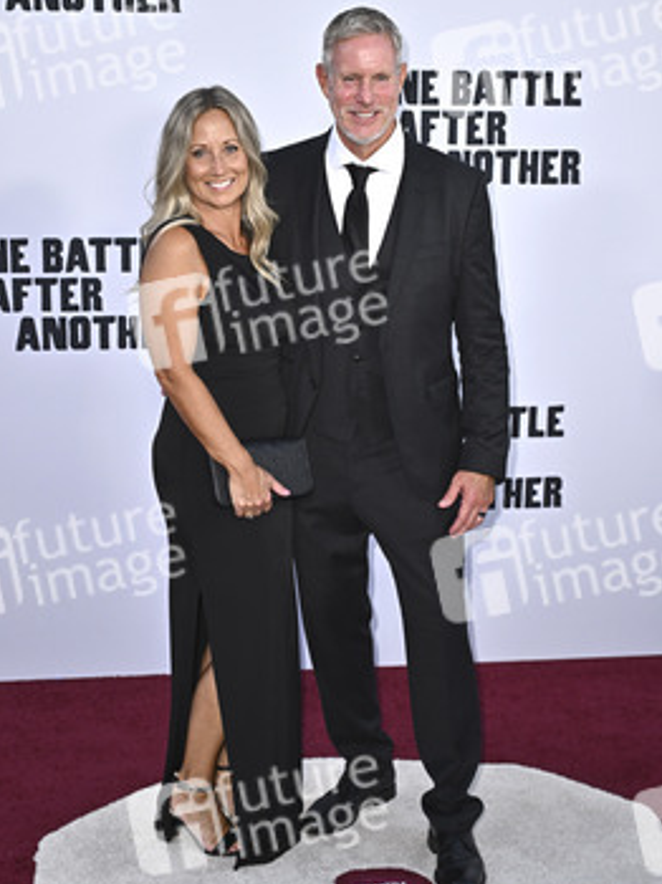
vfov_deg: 34.4
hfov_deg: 26.1
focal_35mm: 56
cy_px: 437
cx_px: 331
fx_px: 1430
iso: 800
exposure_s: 1/320
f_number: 5
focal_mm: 51
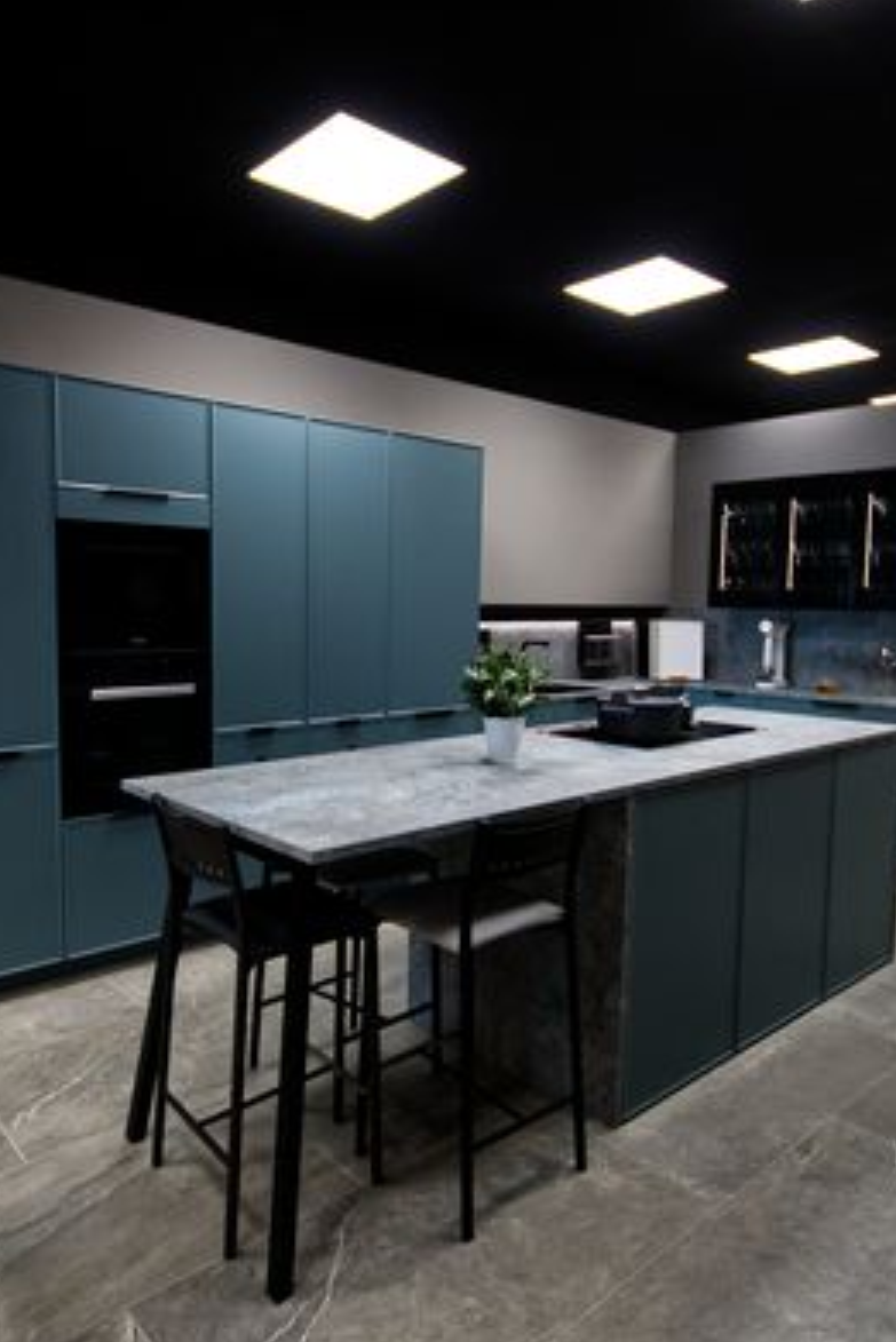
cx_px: 402
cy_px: 668
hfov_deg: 55.0
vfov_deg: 76.1
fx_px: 858
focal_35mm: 23
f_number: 4
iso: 500
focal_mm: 10
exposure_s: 1/60
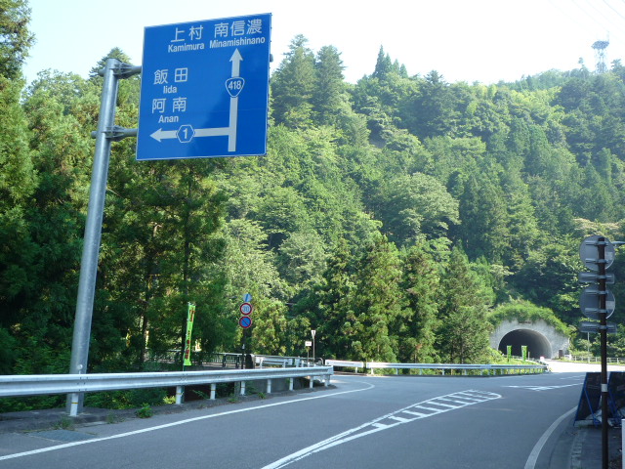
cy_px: 234
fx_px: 704
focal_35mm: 39
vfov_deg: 36.8
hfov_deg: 47.9
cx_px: 312
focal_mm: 6.8
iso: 100
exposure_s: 1/160
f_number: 4
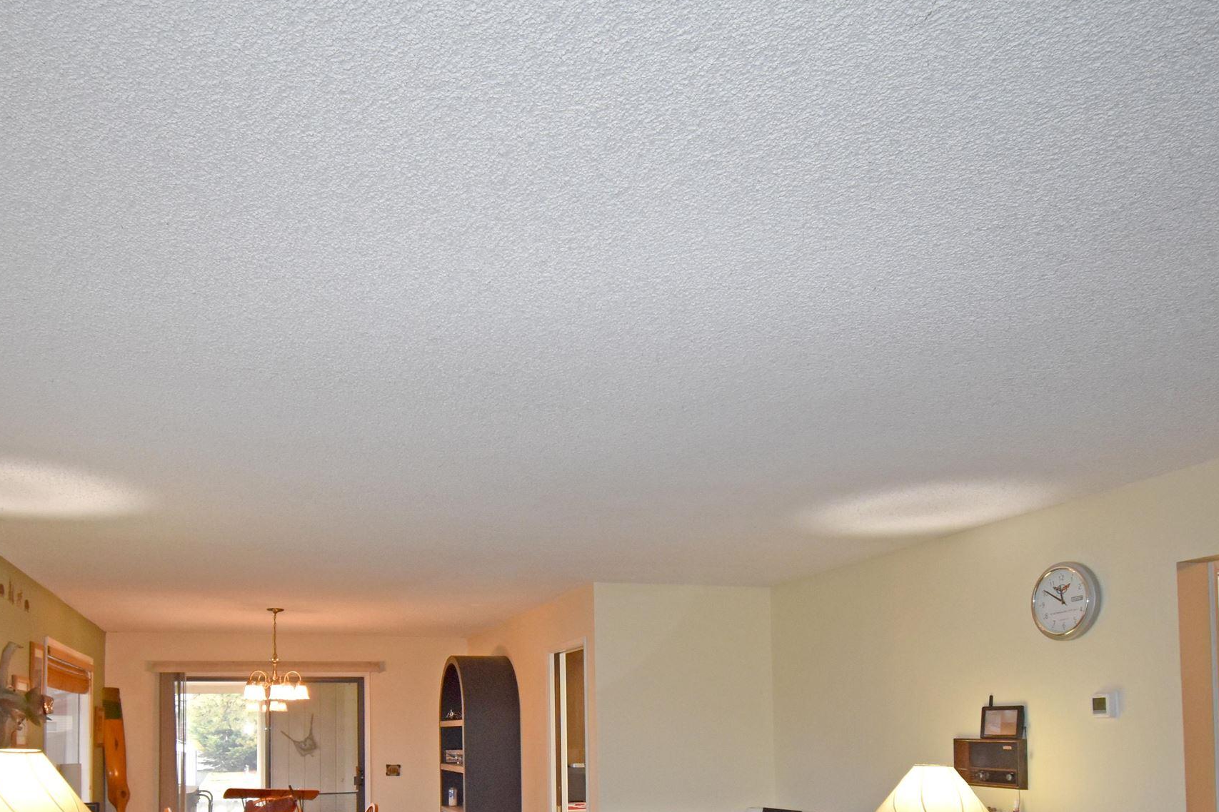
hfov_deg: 67.1
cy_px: 699
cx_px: 528
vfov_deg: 44.5
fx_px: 914
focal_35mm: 27
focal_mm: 10
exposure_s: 1/80
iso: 800
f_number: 4.5
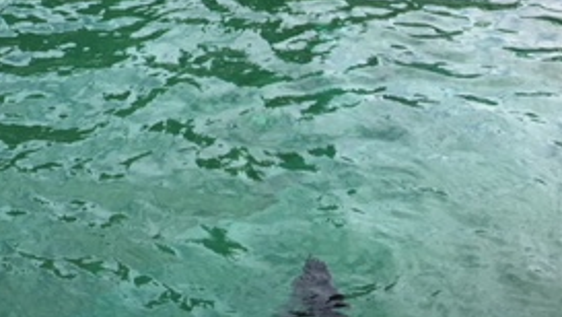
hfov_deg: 28.3
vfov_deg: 15.1
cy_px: -167
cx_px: 169
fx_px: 1104
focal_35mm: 74
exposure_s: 1/490
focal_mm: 4.15
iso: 25
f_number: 2.2
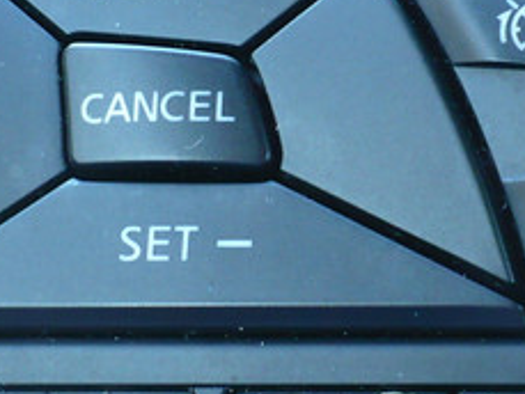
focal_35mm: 137
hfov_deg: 14.4
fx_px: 2079
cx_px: 371
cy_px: 261
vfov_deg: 10.8
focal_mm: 6.1
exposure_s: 1/20
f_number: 2.8
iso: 200
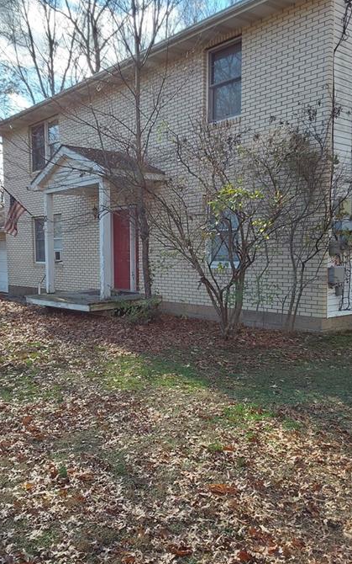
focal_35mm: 34
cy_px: 295
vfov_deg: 56.7
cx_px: 134
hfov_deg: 37.1
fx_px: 522
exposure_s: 1/415
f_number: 1.9
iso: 50
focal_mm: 2.91
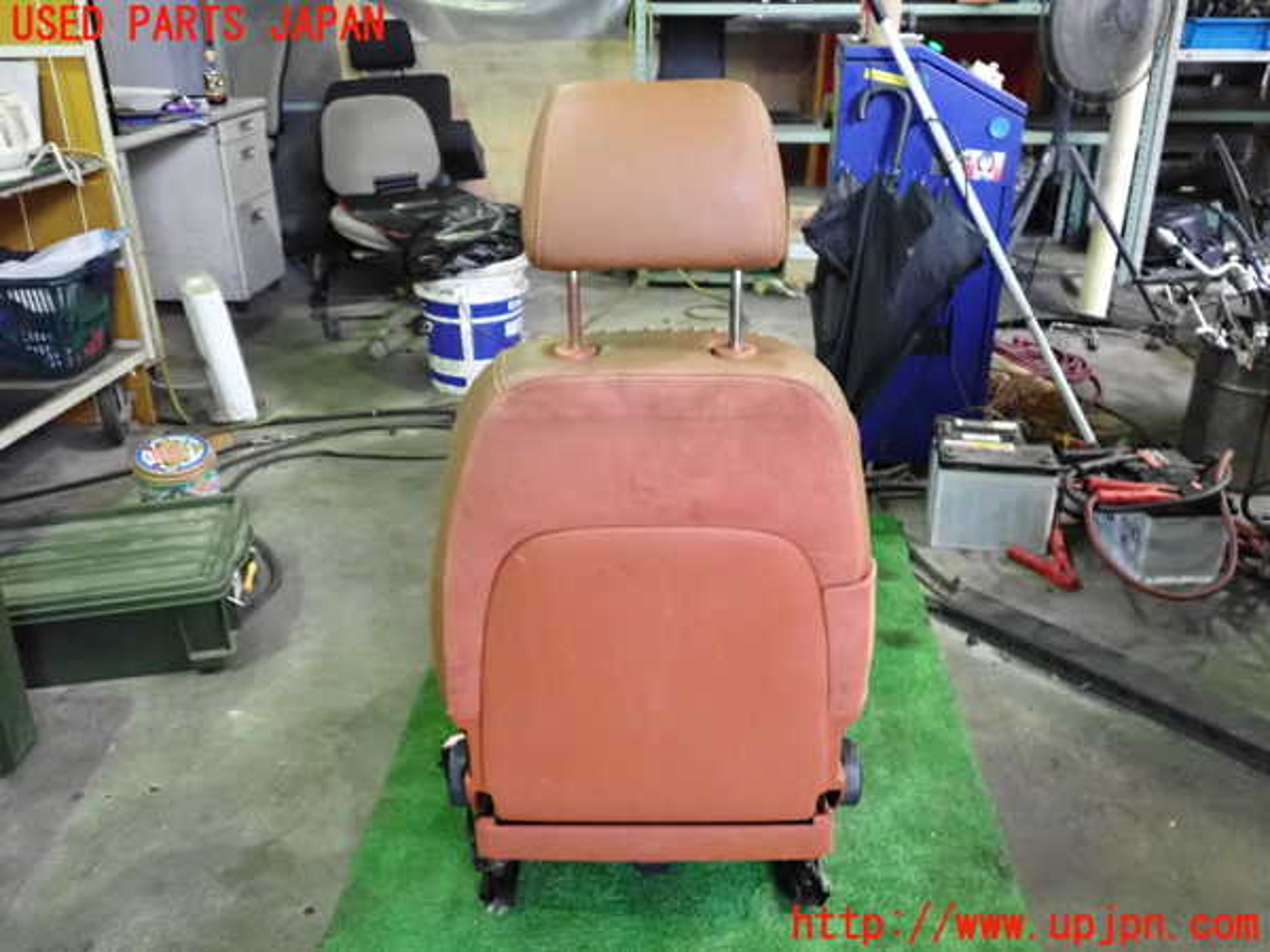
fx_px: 1101
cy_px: 476
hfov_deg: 60.0
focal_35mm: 30
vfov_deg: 46.8
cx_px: 635
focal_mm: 5.4
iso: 2000
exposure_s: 1/100
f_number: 2.3
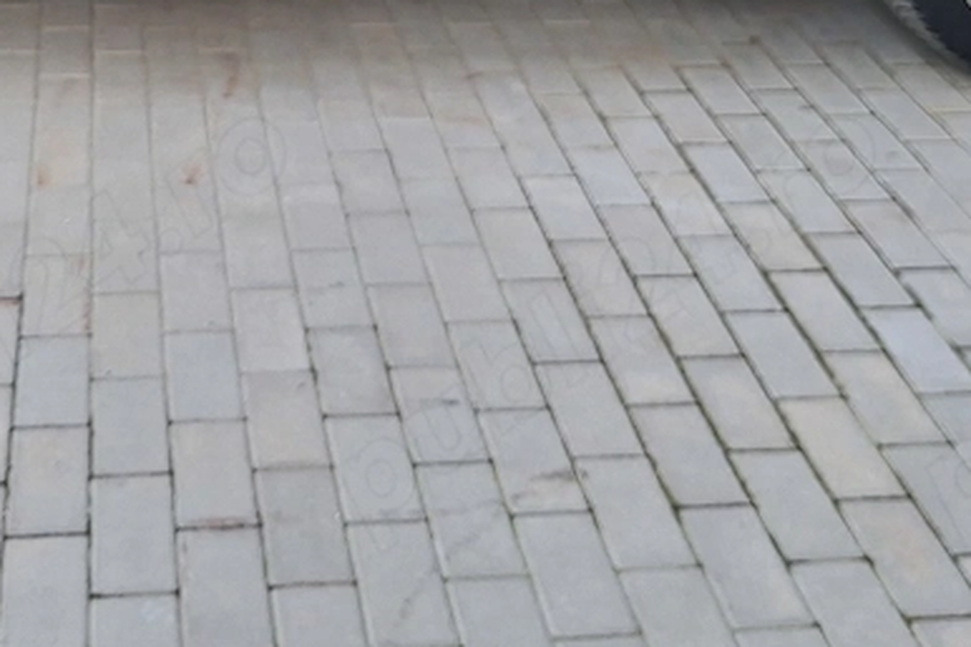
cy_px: -279
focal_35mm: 62
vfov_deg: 19.5
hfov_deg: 32.1
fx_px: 1671
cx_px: 309
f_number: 1.8
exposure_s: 1/791
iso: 40
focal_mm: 5.54
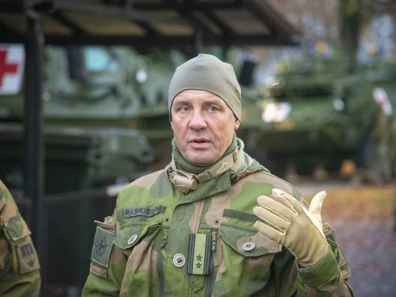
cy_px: 149
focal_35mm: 130
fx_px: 1487
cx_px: 196
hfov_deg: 15.2
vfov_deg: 11.4
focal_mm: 120
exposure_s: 1/125
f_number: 4
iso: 12800
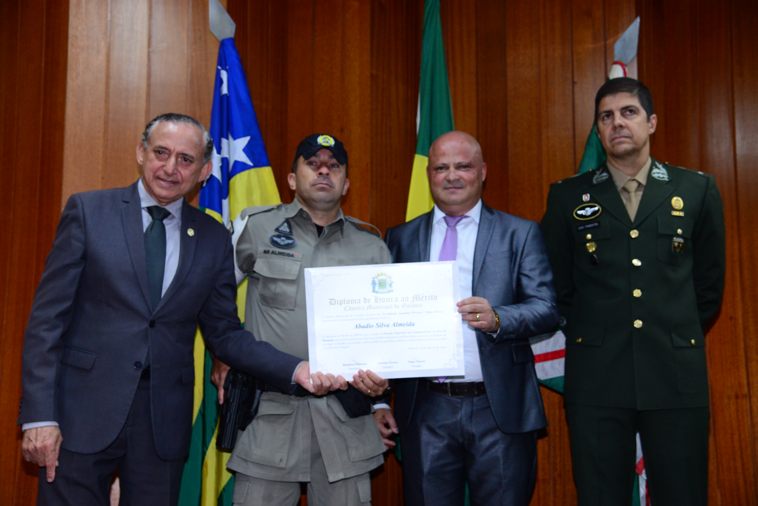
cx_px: 379
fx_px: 1011
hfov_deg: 41.1
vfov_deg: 28.1
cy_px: 253
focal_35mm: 48
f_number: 5
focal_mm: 48
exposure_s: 1/125
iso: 2500
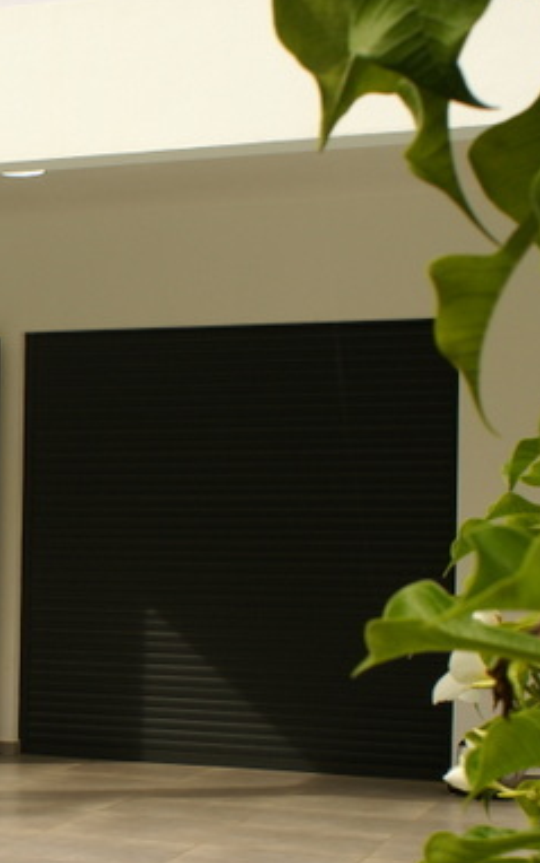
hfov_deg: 15.7
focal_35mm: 77
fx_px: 1812
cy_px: 558
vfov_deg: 26.7
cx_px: -239
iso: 100
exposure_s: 1/125
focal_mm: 24
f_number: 9
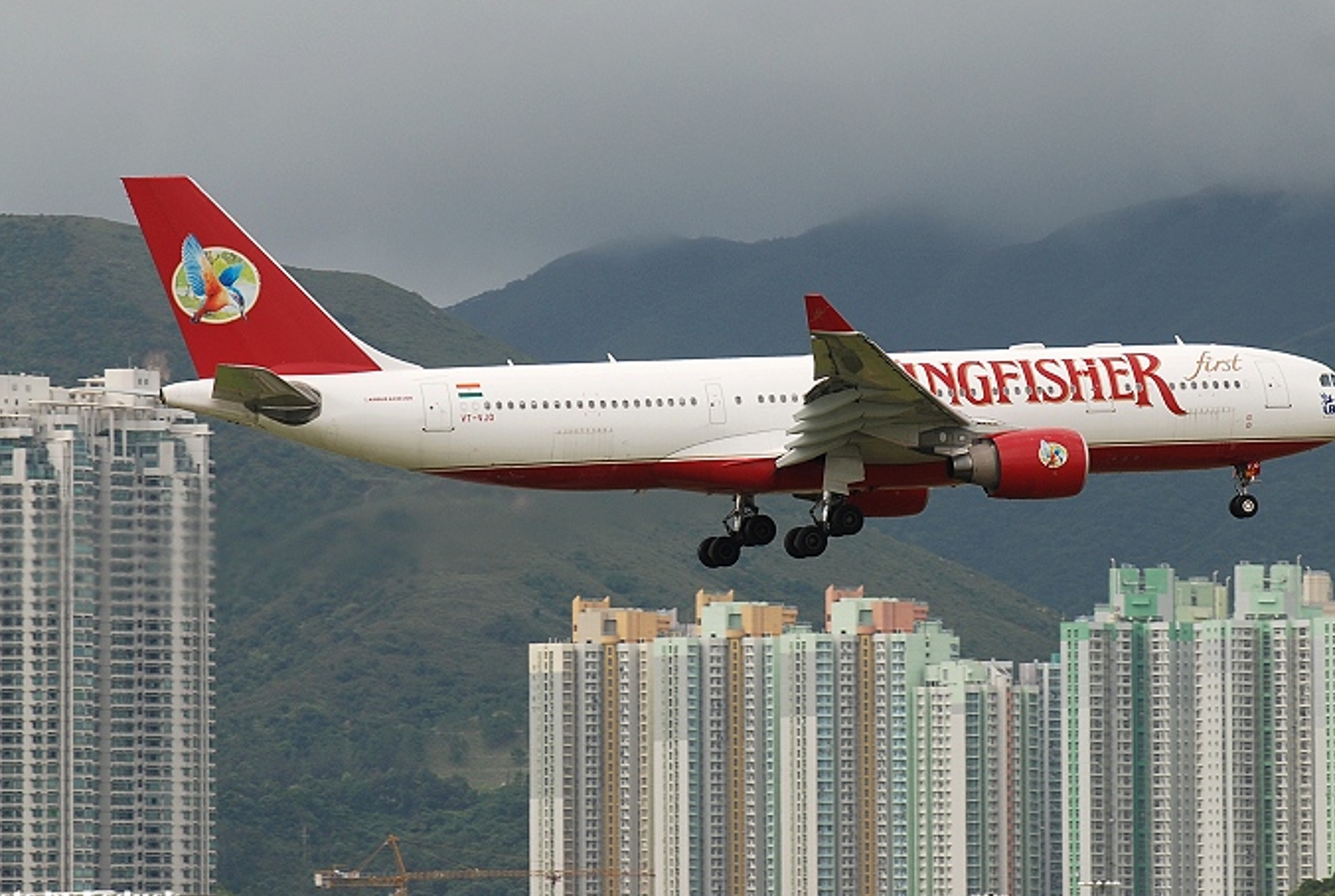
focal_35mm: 355
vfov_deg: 3.9
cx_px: 746
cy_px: 384
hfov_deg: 5.8
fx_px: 13194
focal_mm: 200
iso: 200
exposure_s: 1/500
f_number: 5.6
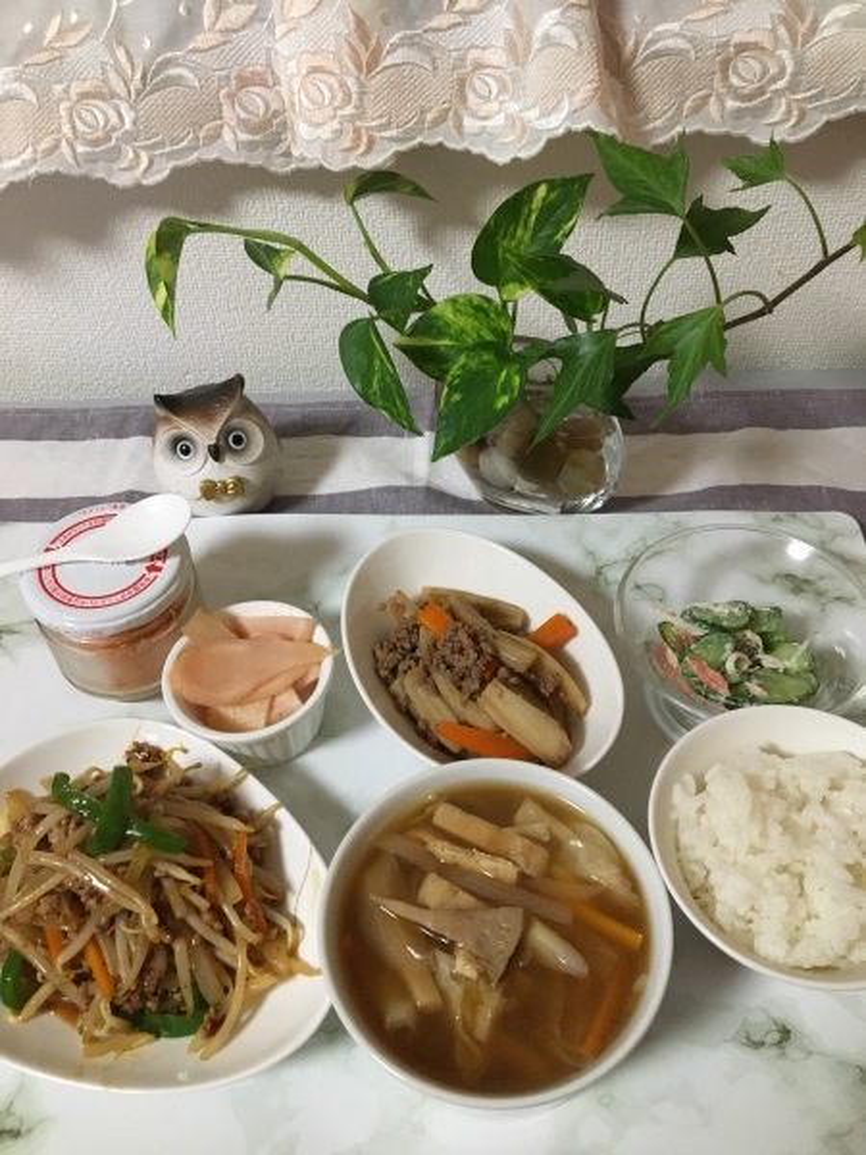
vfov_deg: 61.7
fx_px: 967
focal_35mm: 29
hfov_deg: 48.2
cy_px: 578
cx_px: 433
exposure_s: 1/30
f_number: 2.2
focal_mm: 4.15
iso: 200
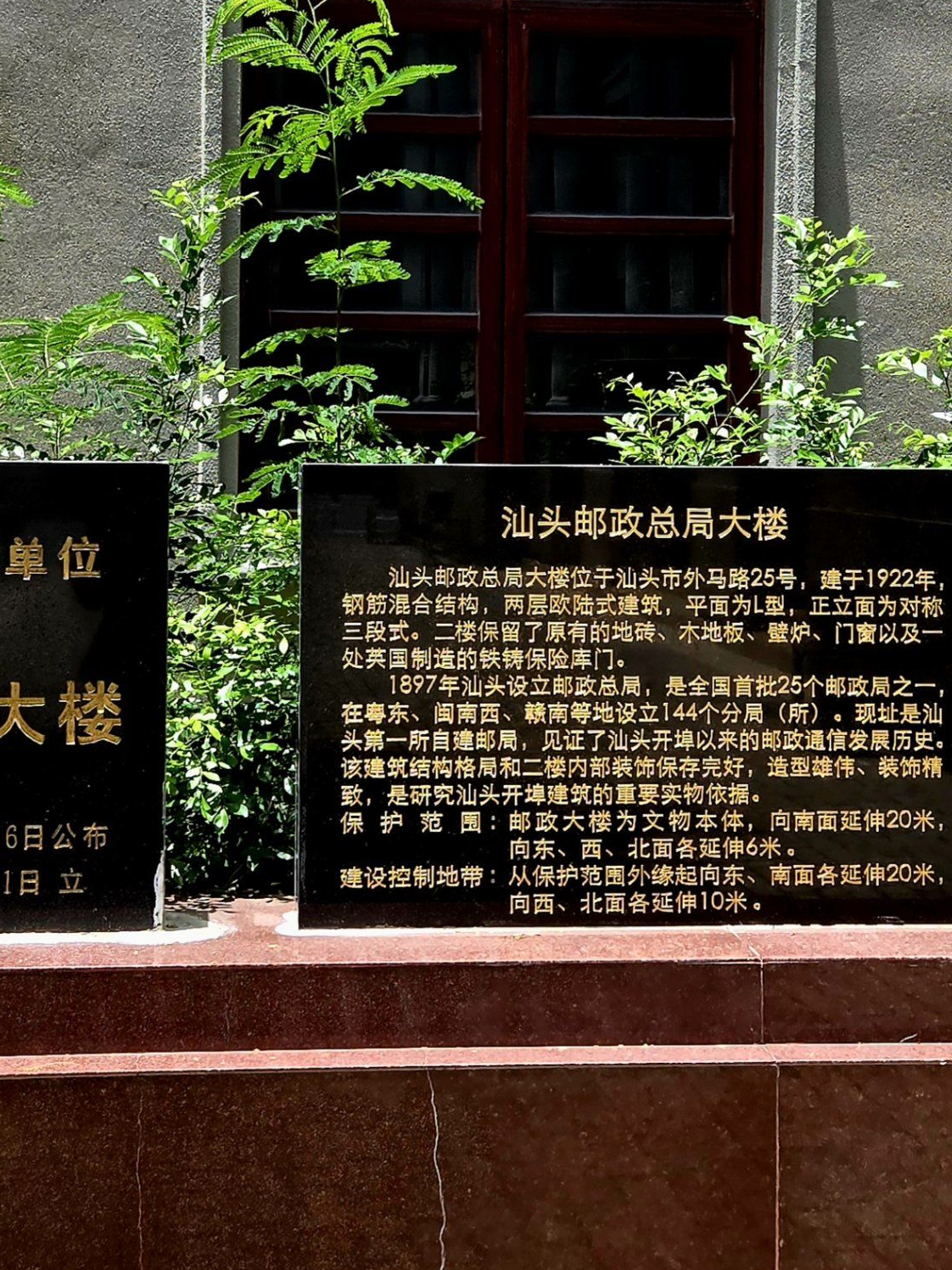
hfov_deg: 33.7
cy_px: 648
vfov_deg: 44.8
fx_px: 1540
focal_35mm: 42
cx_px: 239
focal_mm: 5.4
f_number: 1.8
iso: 80
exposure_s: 1/2000
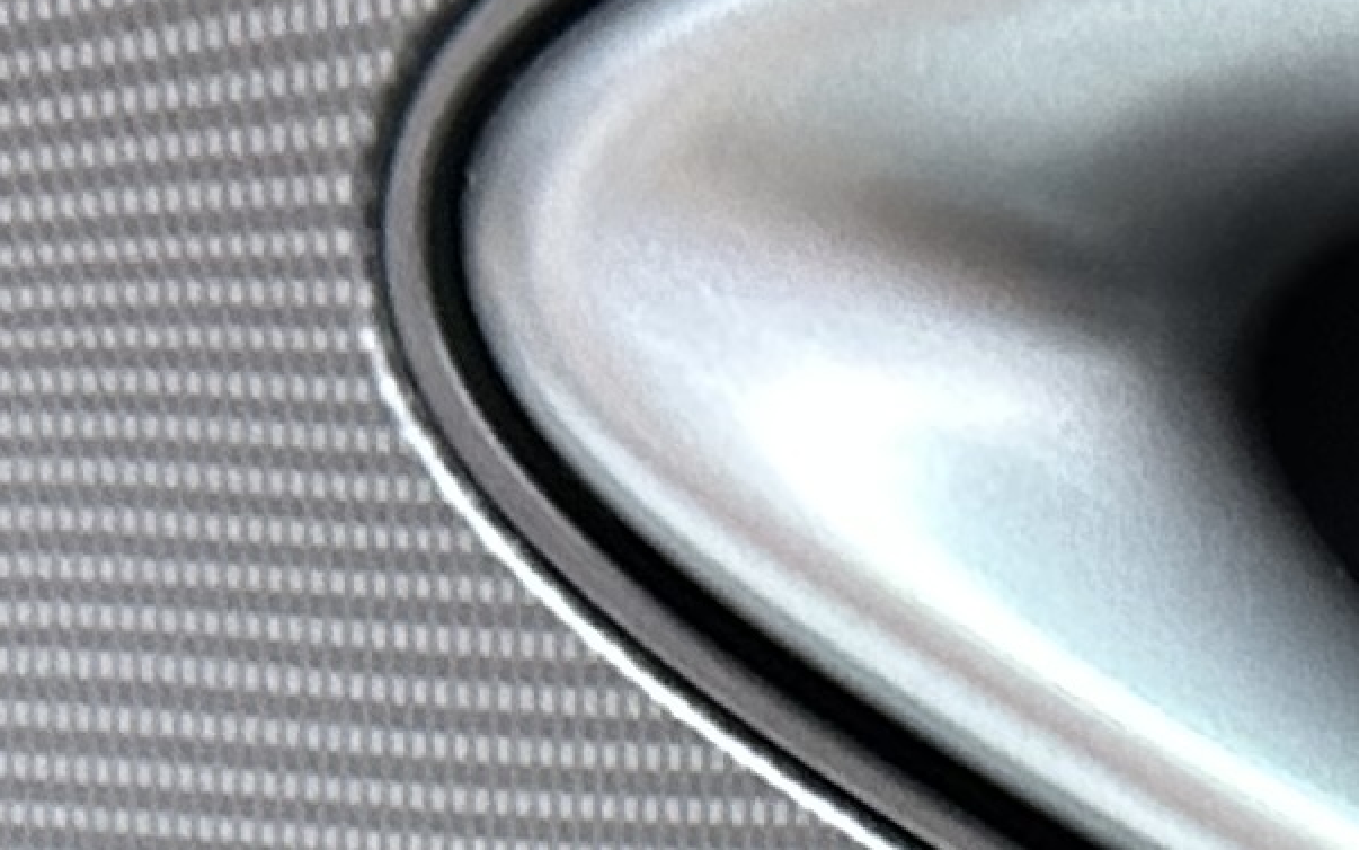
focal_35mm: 170
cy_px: 2194
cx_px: 2463
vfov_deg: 7.2
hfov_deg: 11.4
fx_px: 6297
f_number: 1.78
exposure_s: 1/50
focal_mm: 6.86
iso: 640
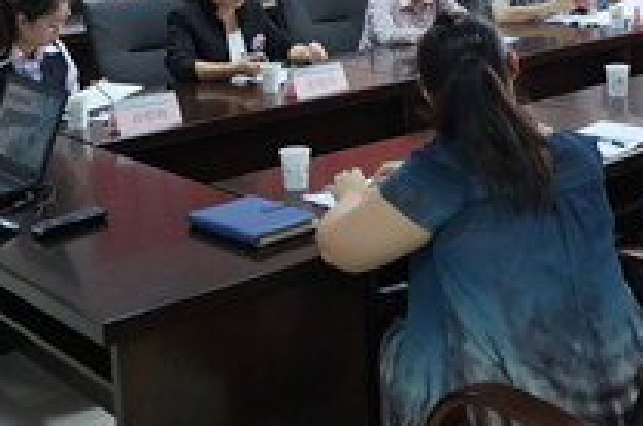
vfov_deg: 19.9
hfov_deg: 30.9
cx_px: 393
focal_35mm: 65
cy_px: -42
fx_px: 1159
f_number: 2.8
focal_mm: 18
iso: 1000
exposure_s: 1/45
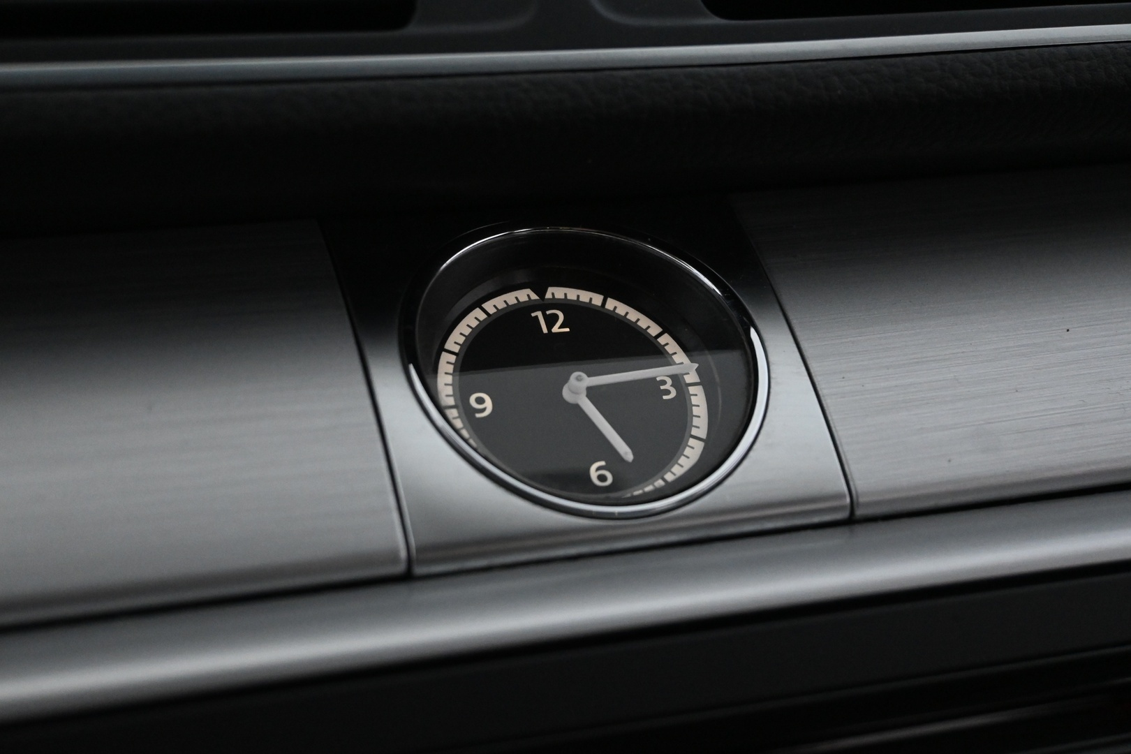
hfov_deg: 34.2
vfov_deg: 23.2
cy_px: 377
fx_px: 1838
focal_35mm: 58
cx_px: 566
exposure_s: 1/60
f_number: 5.6
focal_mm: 39
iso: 4000
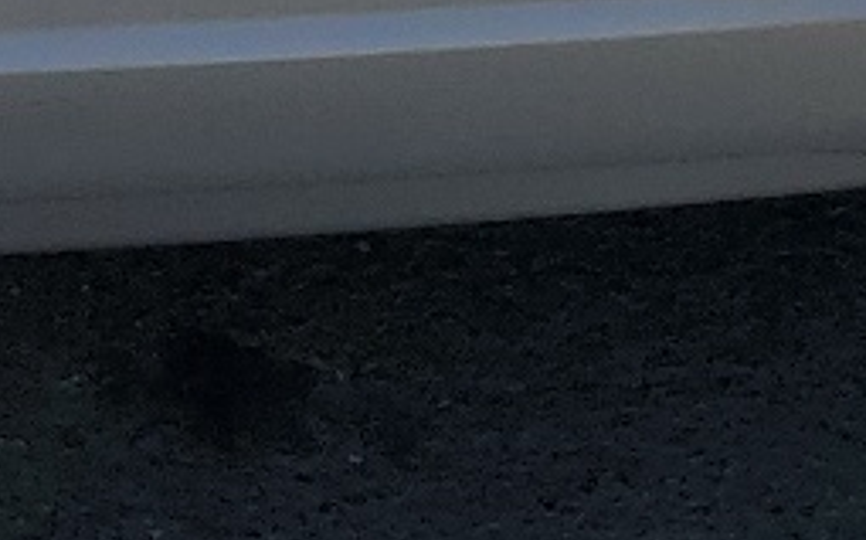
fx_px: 4080
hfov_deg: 12.1
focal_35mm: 173
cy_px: -1212
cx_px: 258
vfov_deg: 6.7
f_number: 1.5
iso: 50
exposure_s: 1/5000
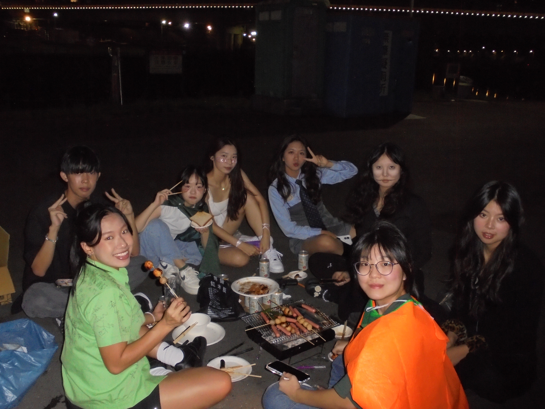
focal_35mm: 34
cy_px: 204
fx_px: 535
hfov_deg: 54.0
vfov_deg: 41.8
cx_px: 272
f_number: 4
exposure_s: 1/30
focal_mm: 6.1
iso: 400
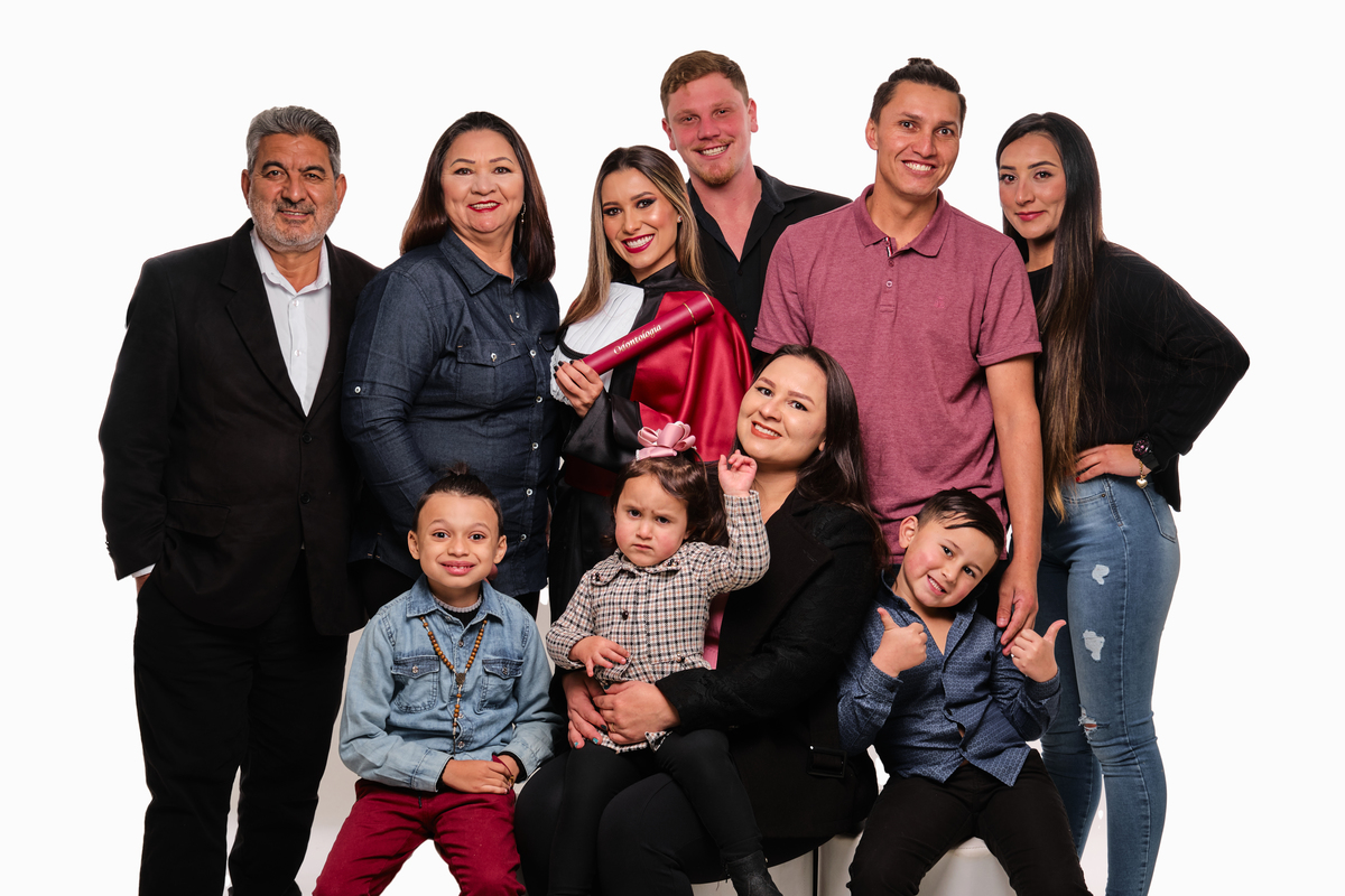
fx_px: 1718
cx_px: 672
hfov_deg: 42.7
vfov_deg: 29.2
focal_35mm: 46
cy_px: 448
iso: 160
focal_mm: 30.8
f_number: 6.4
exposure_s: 1/160
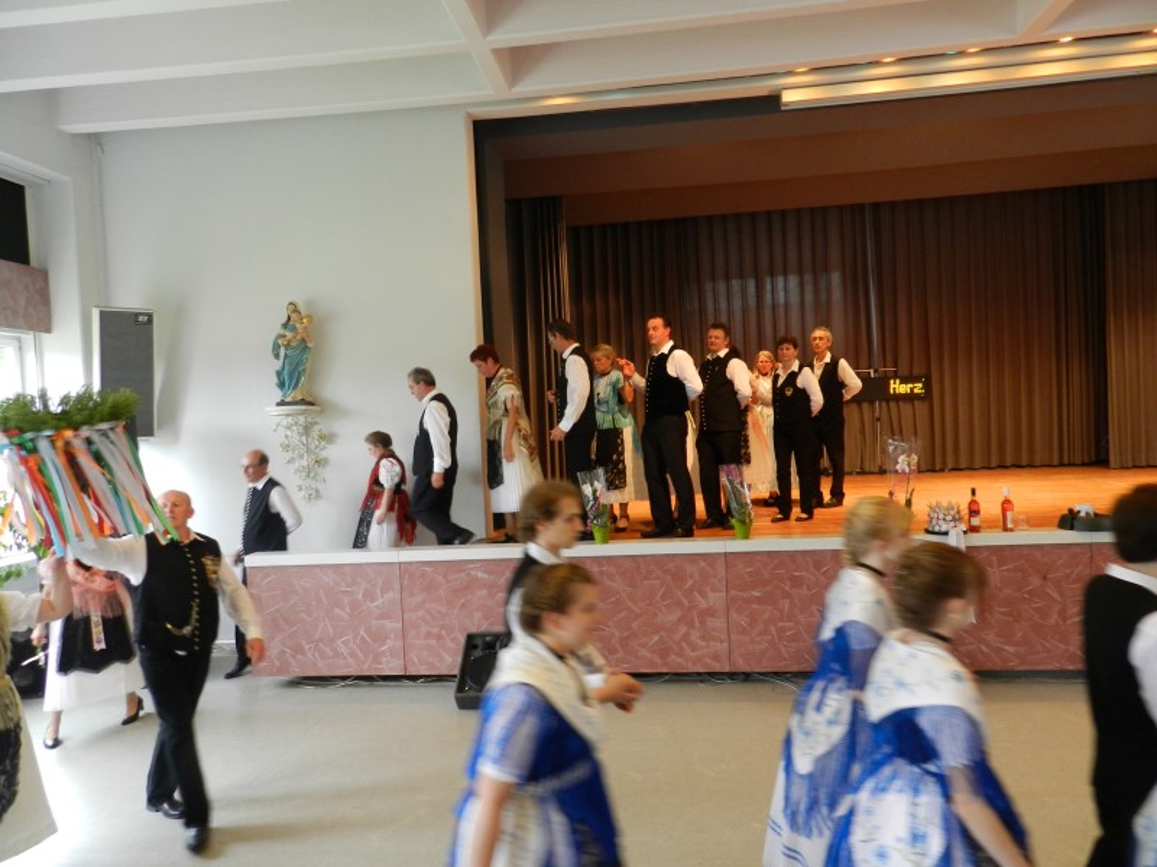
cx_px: 578
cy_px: 434
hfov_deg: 73.9
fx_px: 769
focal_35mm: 23
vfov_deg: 58.9
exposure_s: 1/30
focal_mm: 4
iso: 280
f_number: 3.4
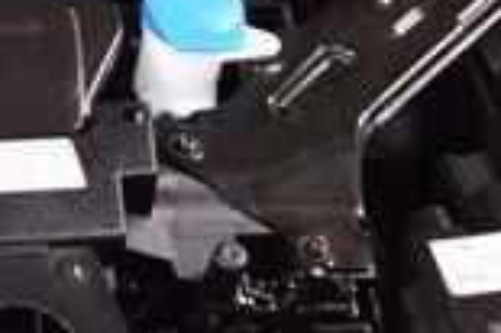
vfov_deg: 8.8
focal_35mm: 149
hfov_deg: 12.3
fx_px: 2071
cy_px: -263
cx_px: -469
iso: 1600
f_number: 5.6
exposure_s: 1/15
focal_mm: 24
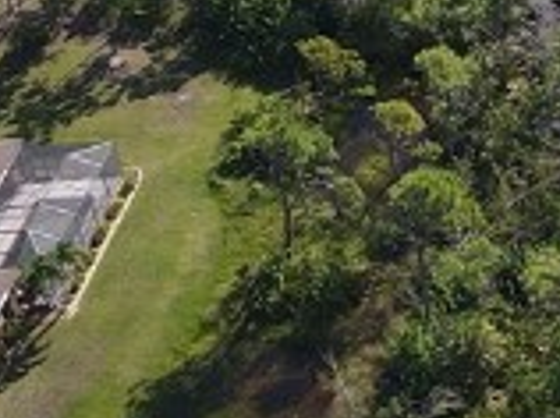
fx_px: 2520
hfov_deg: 10.9
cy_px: -400
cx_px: 1297
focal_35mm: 156
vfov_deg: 9.0
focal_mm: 4.5
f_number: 2.8
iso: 100
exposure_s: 1/350
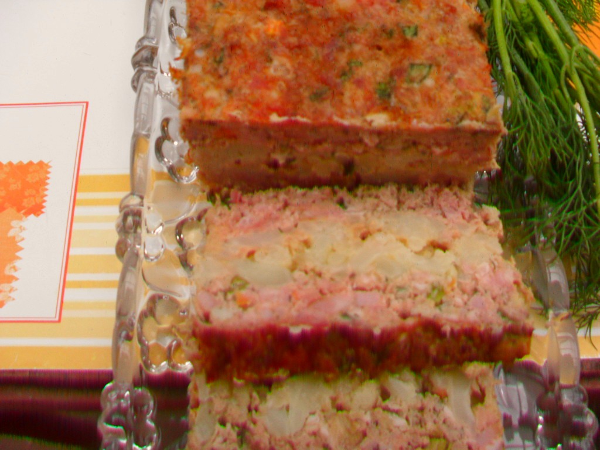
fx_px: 607
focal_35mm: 35
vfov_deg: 40.7
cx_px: 300
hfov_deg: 52.6
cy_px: 225
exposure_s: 1/45
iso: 100
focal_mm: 6.3
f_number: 3.2
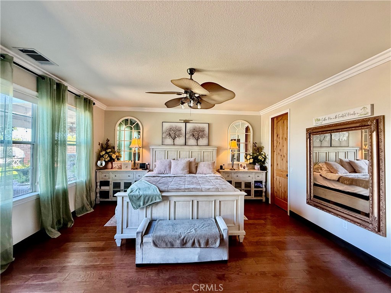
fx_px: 158
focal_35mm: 14
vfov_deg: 85.7
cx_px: 196
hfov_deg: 102.1
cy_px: 146
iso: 200
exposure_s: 1/60
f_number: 2.2
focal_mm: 2.22
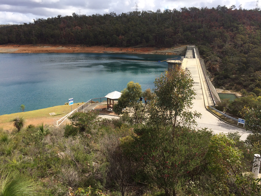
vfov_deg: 48.2
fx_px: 219
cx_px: 130
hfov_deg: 61.7
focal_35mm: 29
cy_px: 98
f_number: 2.2
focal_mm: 4.15
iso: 32
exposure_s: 1/1642
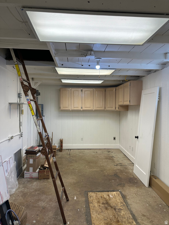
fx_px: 156
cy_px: 112
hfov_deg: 56.8
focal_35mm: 24
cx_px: 84
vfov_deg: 71.6
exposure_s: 1/160
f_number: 1.78
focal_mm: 6.86
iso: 100
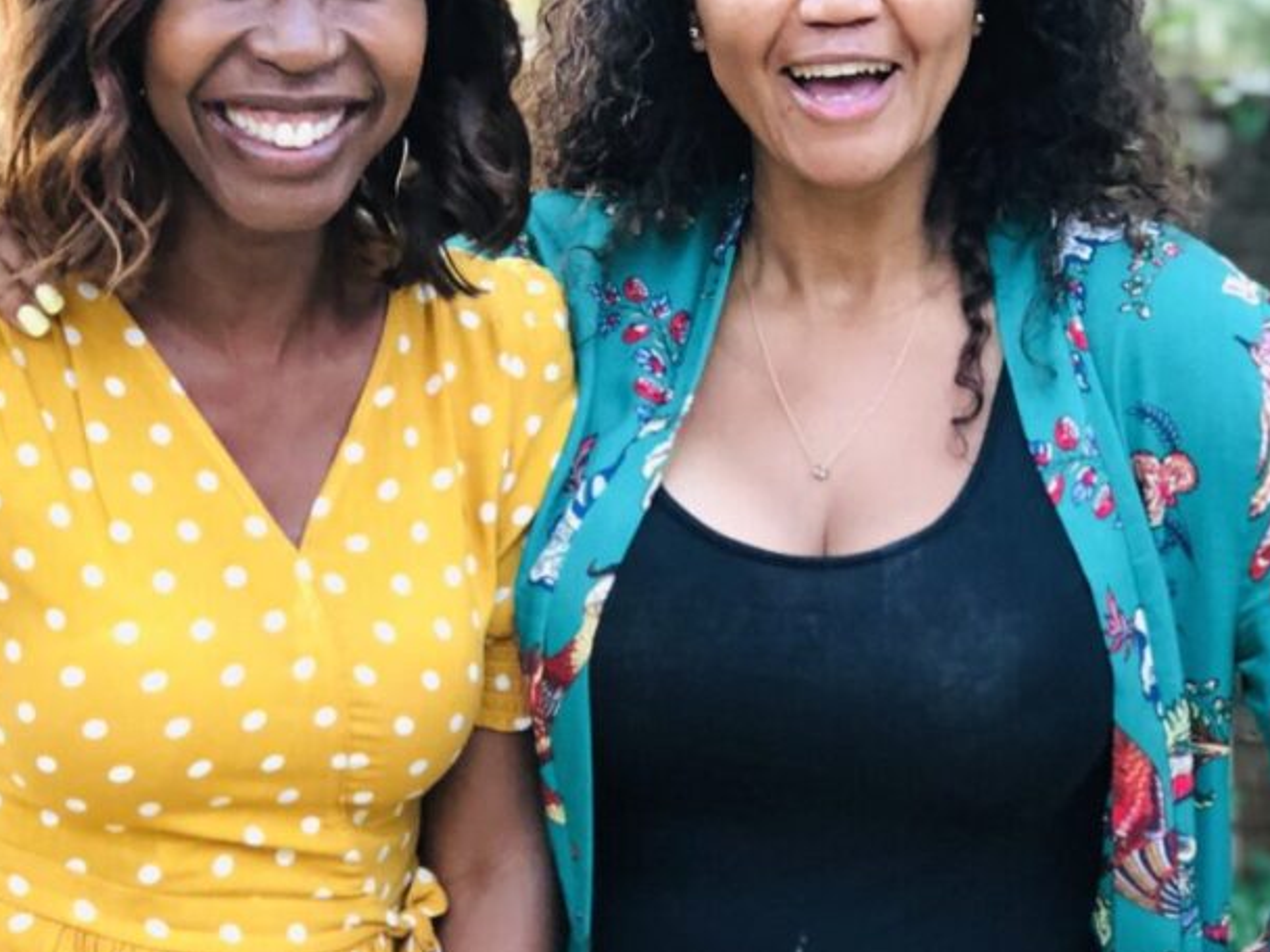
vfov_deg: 15.4
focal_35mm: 96
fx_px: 3522
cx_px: 520
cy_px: 466
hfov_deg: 20.4
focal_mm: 6.6
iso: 200
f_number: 2.8
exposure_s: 1/30
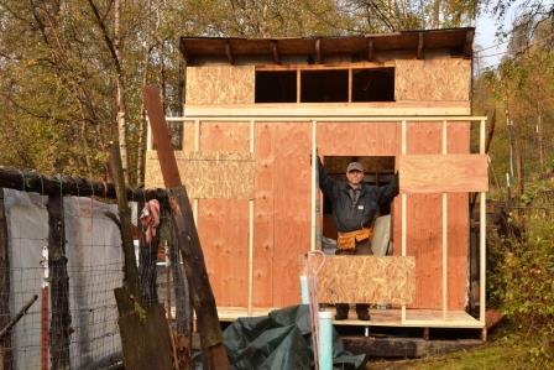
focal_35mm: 48
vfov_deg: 28.1
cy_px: 185
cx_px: 277
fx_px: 739
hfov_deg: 41.1
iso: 800
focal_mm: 32
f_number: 16
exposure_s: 1/125
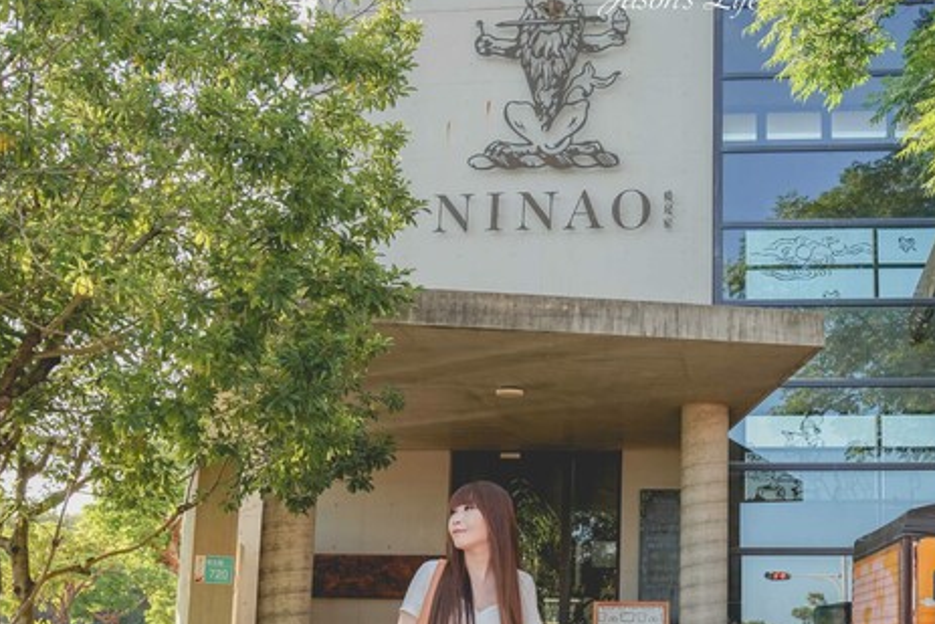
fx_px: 1143
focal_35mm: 44
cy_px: 477
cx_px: 681
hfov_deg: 43.3
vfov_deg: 30.0
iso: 100
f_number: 5
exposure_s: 1/60
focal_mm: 24
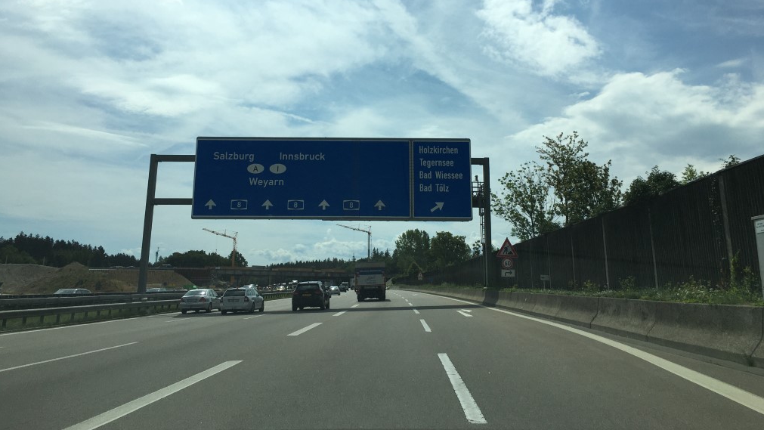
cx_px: 385
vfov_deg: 36.4
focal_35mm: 32
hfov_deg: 61.0
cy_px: 153
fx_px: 648
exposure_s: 1/4274
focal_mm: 4.15
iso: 25
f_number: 2.2
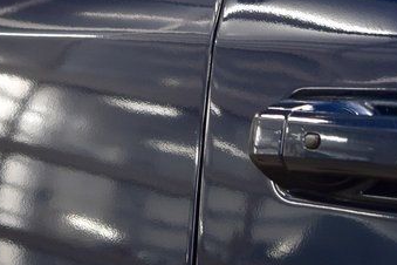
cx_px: 151
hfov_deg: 11.4
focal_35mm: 181
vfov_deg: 7.5
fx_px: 1996
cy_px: -57
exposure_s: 1/15
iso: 640
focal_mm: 40
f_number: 6.3
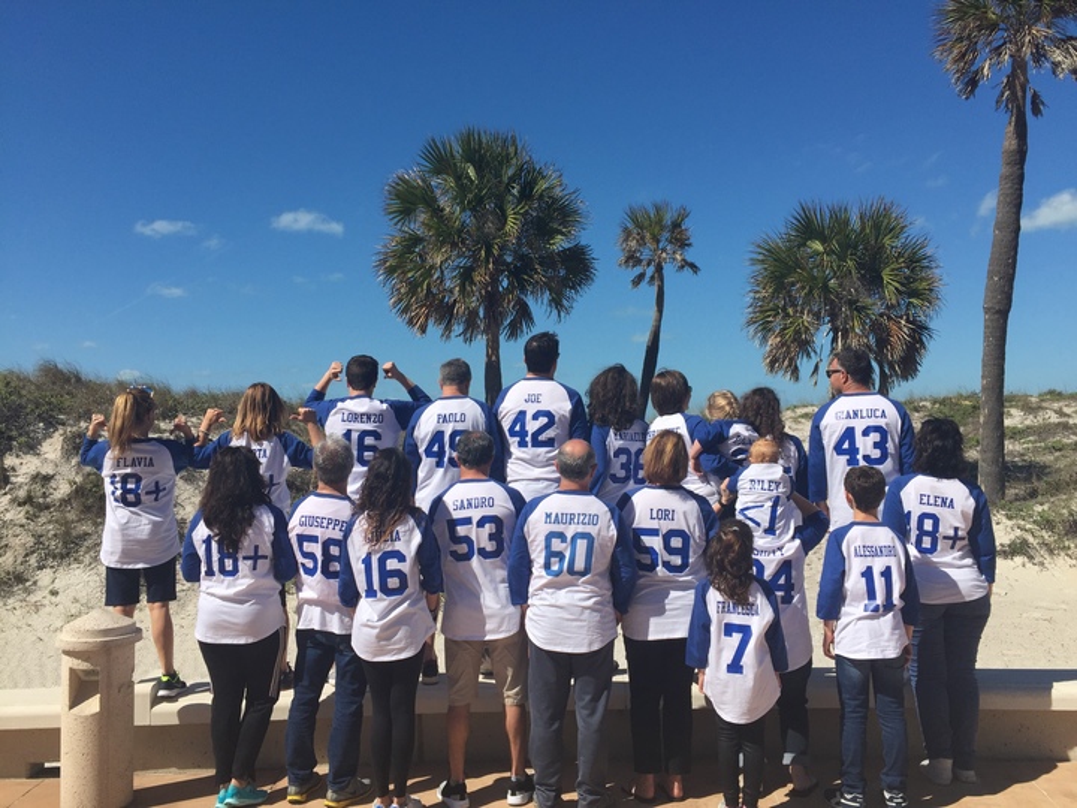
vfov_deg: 48.2
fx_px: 902
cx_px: 538
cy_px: 404
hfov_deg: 61.7
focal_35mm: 29
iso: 32
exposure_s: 1/3968
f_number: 2.2
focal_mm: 4.15
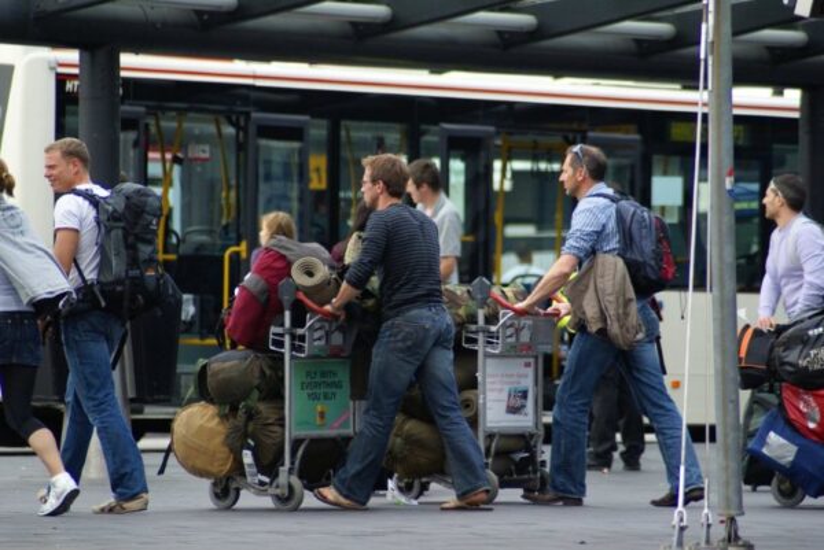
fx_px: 7215
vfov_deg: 4.4
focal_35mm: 315
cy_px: 275
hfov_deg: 6.5
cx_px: 412
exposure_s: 1/320
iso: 160
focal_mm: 210
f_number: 4.5
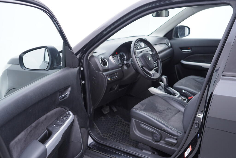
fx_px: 236
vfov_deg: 36.9
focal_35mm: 36
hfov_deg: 53.1
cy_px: 79
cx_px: 118
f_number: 2.8
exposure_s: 1/40
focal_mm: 24
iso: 125
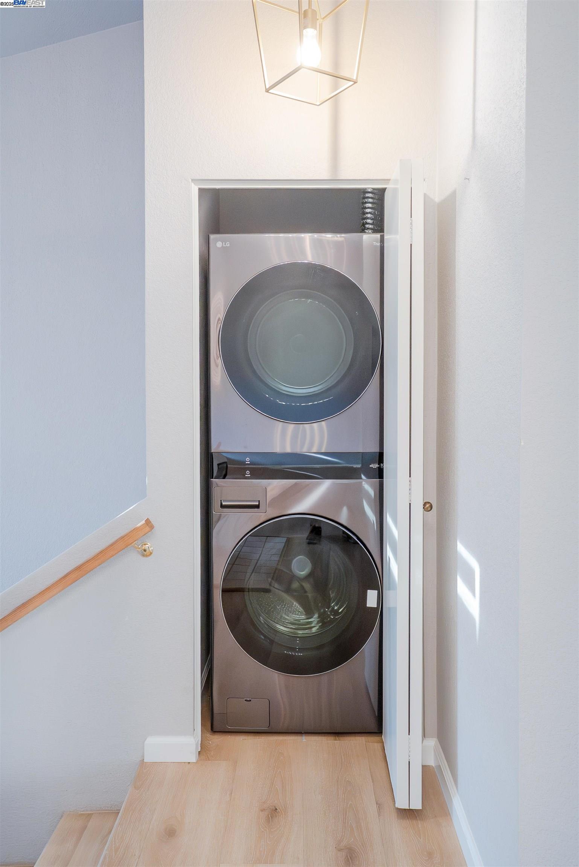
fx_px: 675
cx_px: 290
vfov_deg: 65.5
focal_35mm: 28
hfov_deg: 46.4
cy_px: 434
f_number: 8
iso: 12800
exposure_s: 1/200
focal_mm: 28
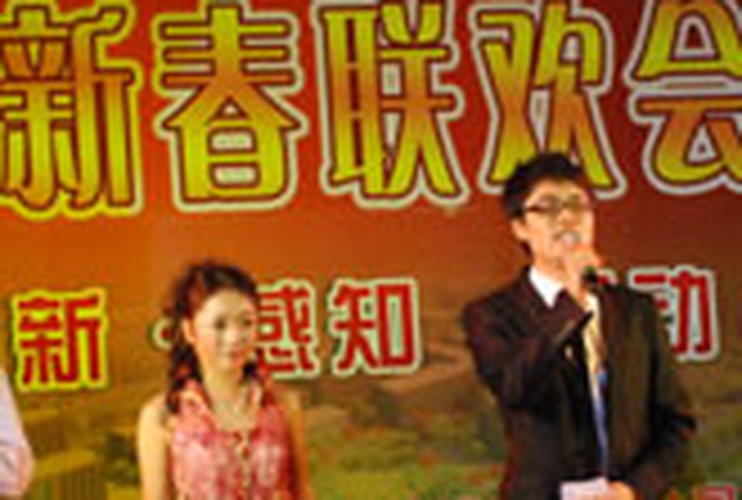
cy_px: 347
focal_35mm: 138
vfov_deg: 10.0
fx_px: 2859
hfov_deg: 14.8
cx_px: 355
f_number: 4.5
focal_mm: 35
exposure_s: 1/640
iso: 1600
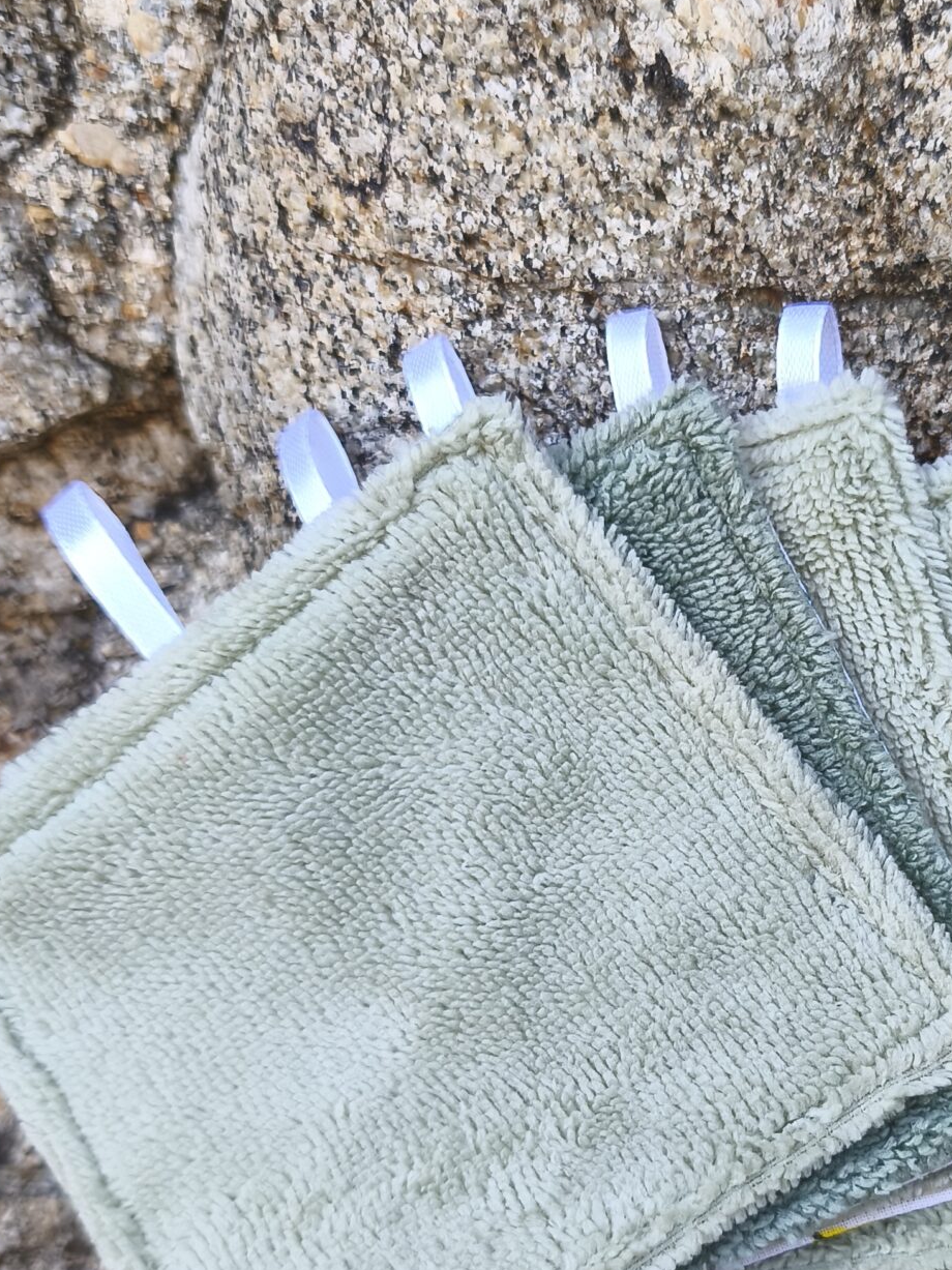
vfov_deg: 39.4
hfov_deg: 29.6
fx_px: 1760
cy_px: 788
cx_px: 750
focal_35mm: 48
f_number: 1.65
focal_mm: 6.18
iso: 64
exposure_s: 1/99.9
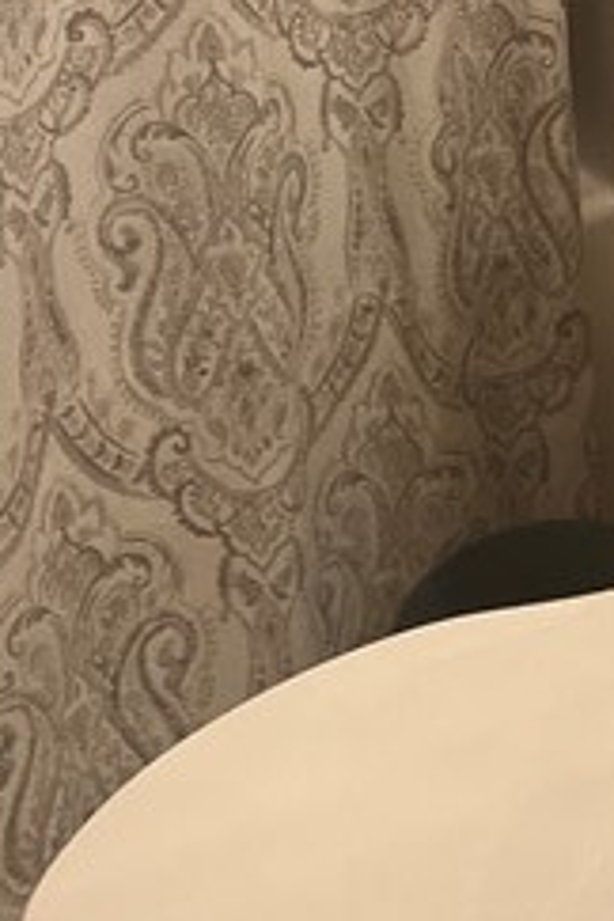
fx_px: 2916
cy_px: -553
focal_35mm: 114
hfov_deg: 11.7
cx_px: 762
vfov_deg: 16.1
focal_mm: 5.7
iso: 64
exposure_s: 1/120
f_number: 1.5
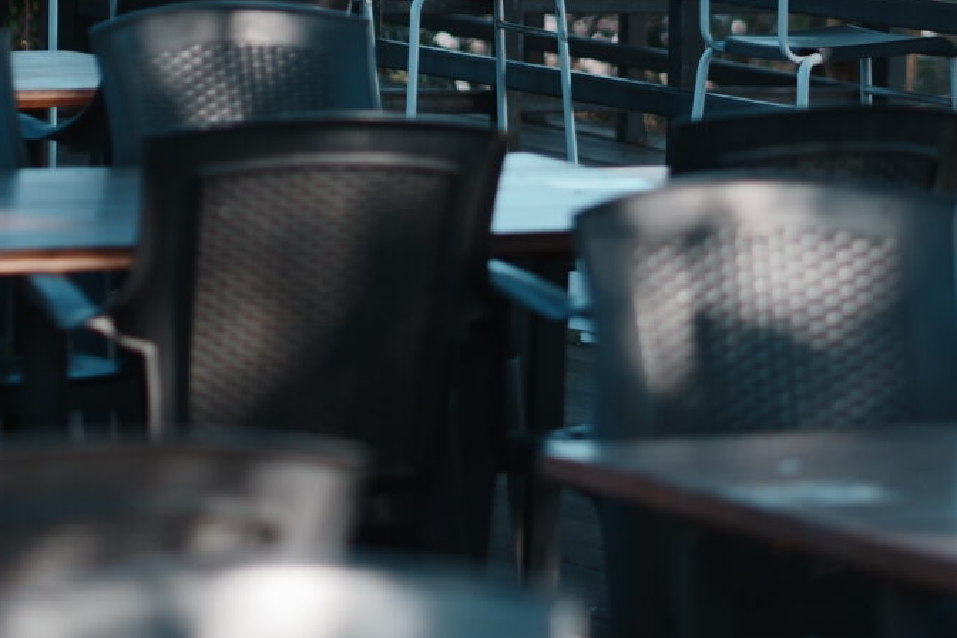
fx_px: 6725
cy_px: -152
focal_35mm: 253
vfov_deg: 5.4
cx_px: 585
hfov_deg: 8.1
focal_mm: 85
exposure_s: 1/1600
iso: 100
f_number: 1.8
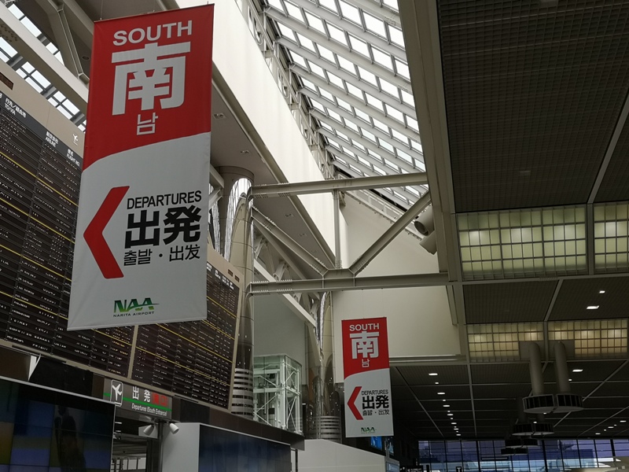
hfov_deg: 46.8
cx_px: 314
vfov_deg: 36.0
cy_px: 236
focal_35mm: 40
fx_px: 727
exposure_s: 1/460
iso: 50
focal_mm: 3.95
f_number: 1.8
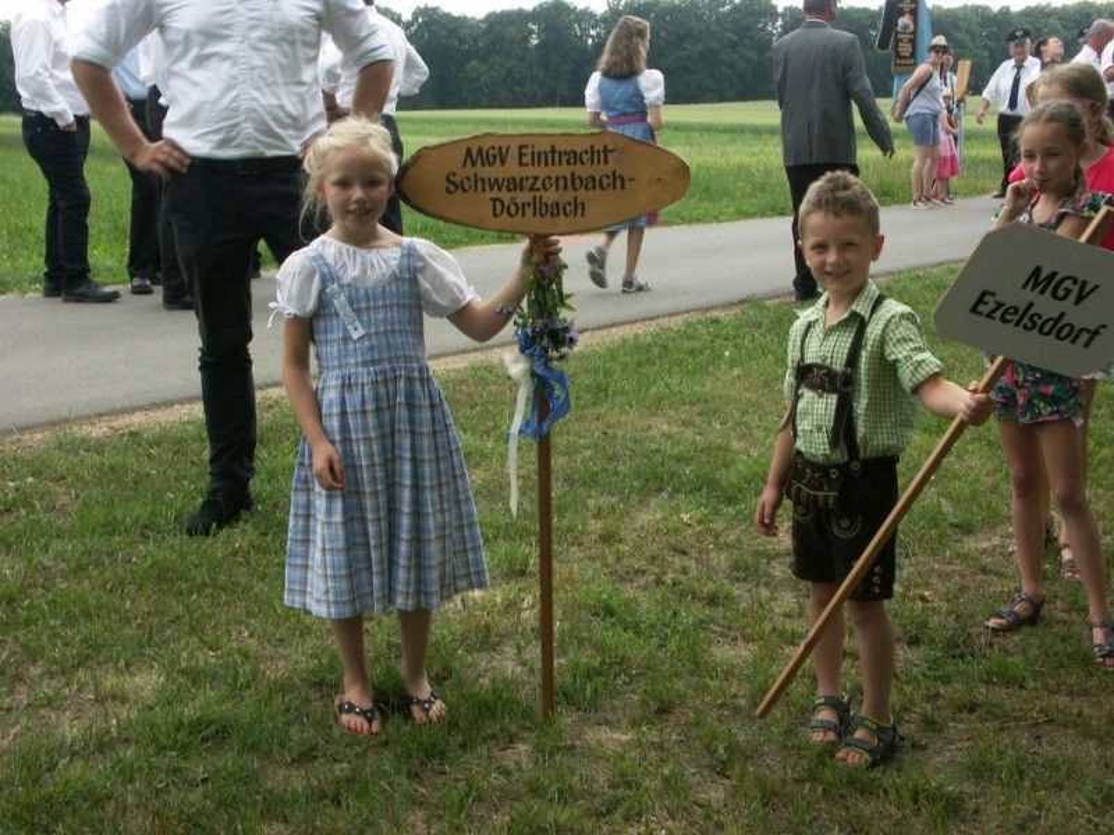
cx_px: 557
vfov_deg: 29.7
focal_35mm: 49
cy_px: 418
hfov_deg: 38.9
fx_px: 1577
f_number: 8
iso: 64
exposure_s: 1/60
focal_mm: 12.62
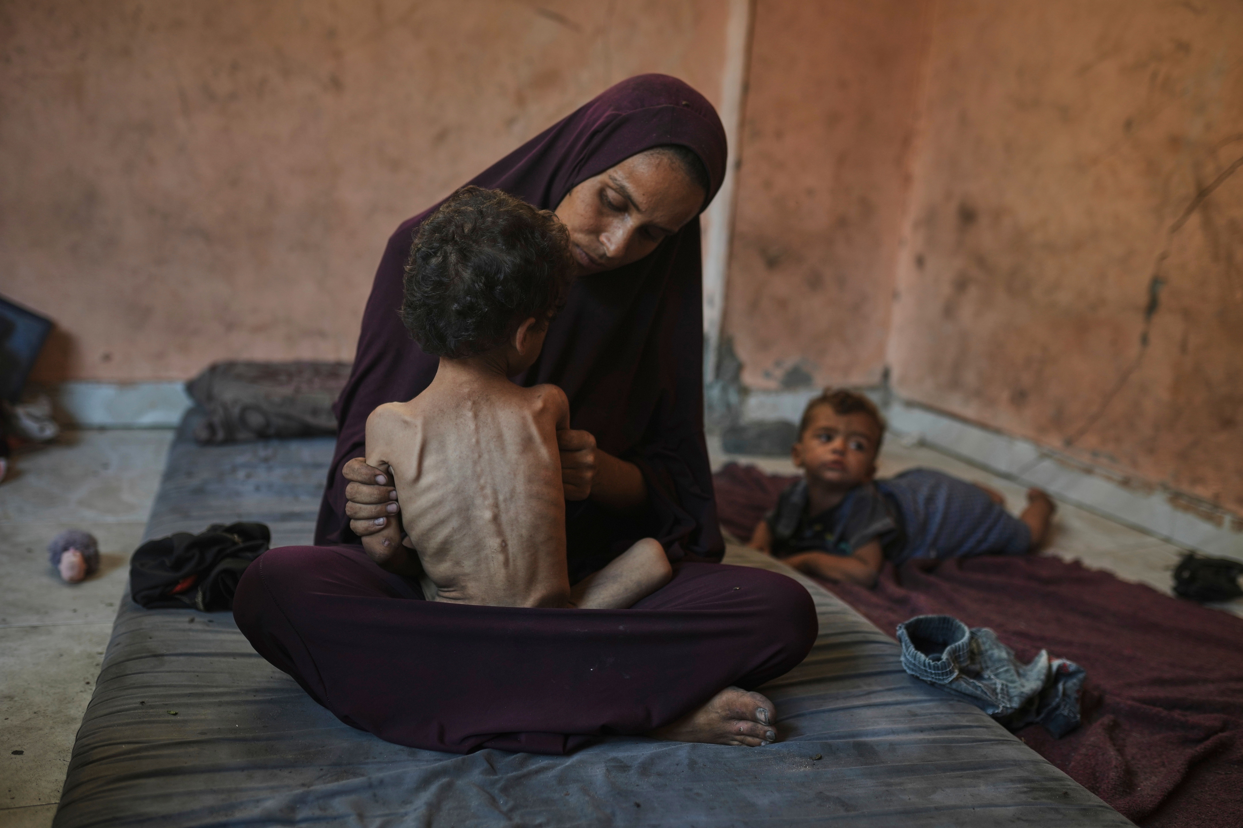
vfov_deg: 37.9
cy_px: 414
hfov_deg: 54.4
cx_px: 622
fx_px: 1208
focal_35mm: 35
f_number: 2
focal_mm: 35
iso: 250
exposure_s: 1/200
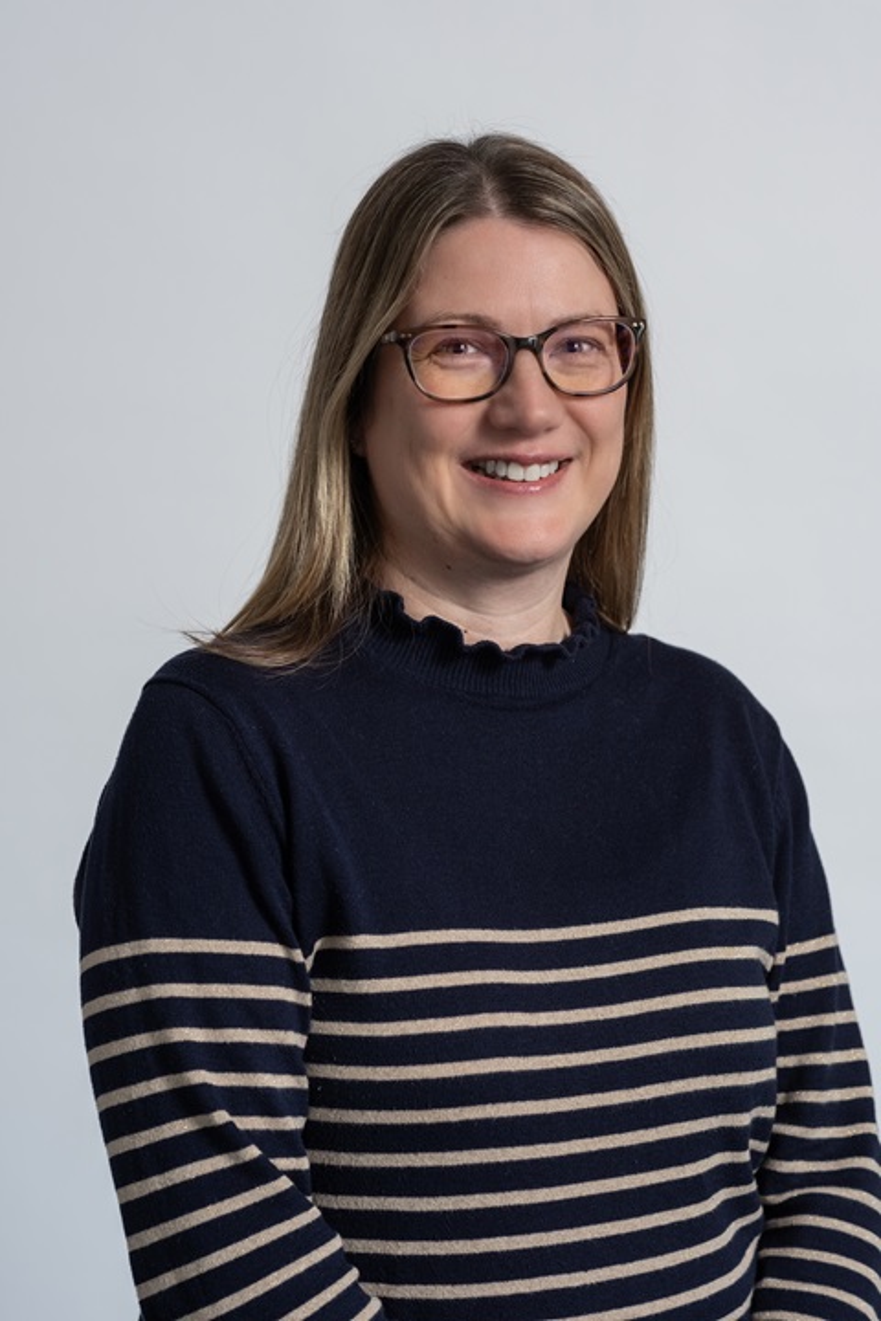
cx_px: 440
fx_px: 3083
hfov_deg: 16.3
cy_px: 660
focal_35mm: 84
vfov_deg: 24.2
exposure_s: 1/80
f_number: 4
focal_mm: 56
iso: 400
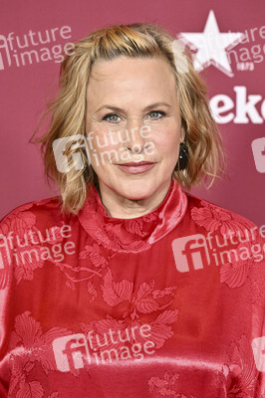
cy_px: 199
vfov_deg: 15.7
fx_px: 1449
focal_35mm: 131
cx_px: 132
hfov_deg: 10.5
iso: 3200
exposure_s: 1/320
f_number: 4.5
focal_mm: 131
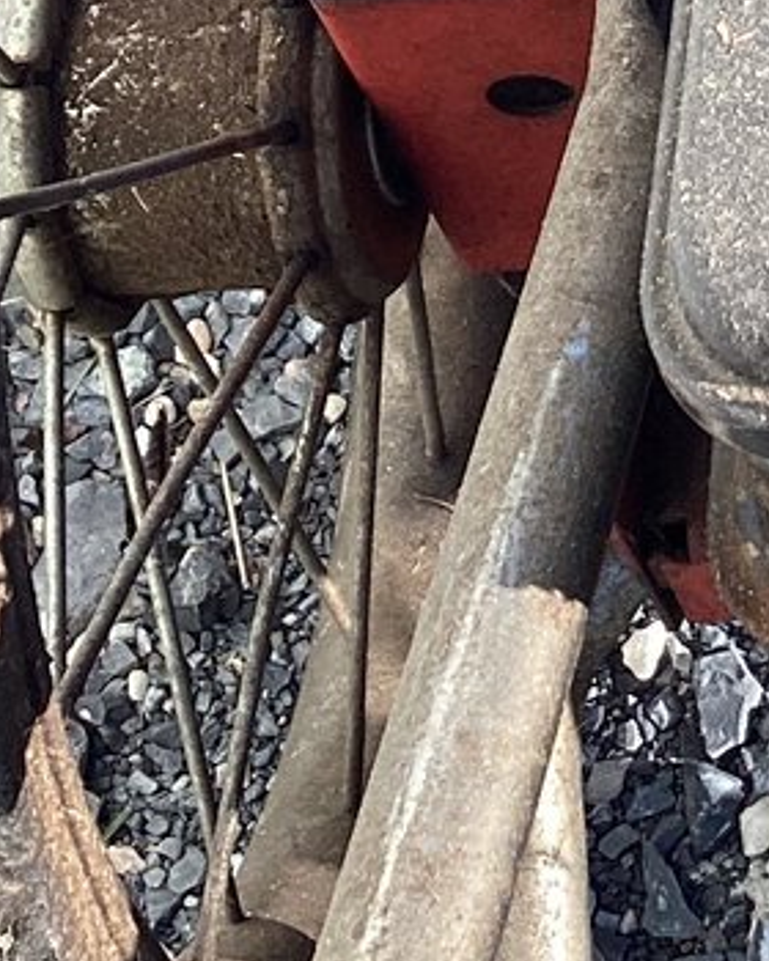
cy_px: -270
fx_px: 3727
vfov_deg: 14.1
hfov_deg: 11.0
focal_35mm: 131
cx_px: 1402
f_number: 2.4
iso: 25
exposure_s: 1/246
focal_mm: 3.3
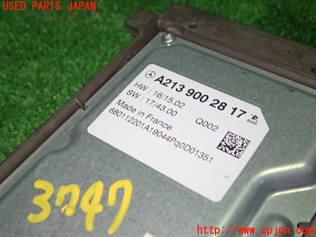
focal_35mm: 47
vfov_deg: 30.9
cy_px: 118
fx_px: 429
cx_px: 158
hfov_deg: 40.4
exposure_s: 1/50
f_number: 3.1
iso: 320
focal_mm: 8.4
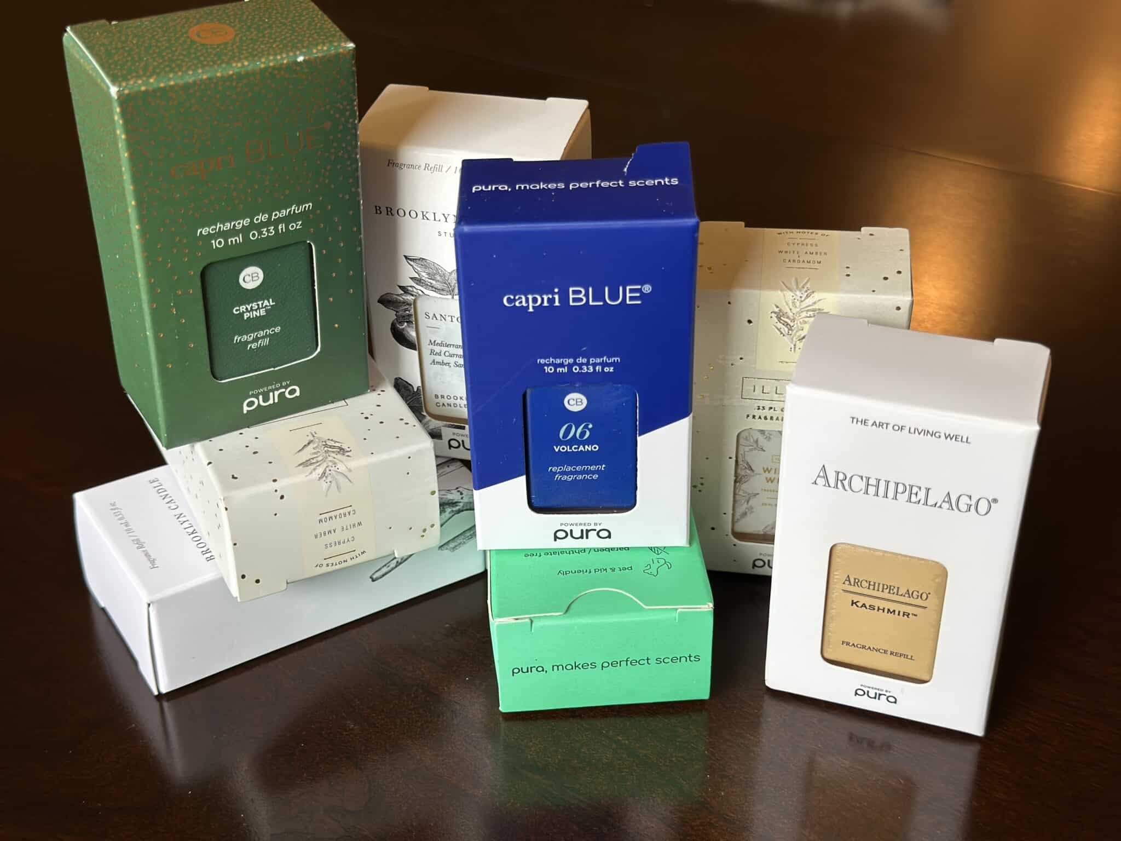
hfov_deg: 39.7
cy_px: 420
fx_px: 1554
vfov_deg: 30.3
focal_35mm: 48
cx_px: 560
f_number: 1.78
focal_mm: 6.86
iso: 100
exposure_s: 1/60
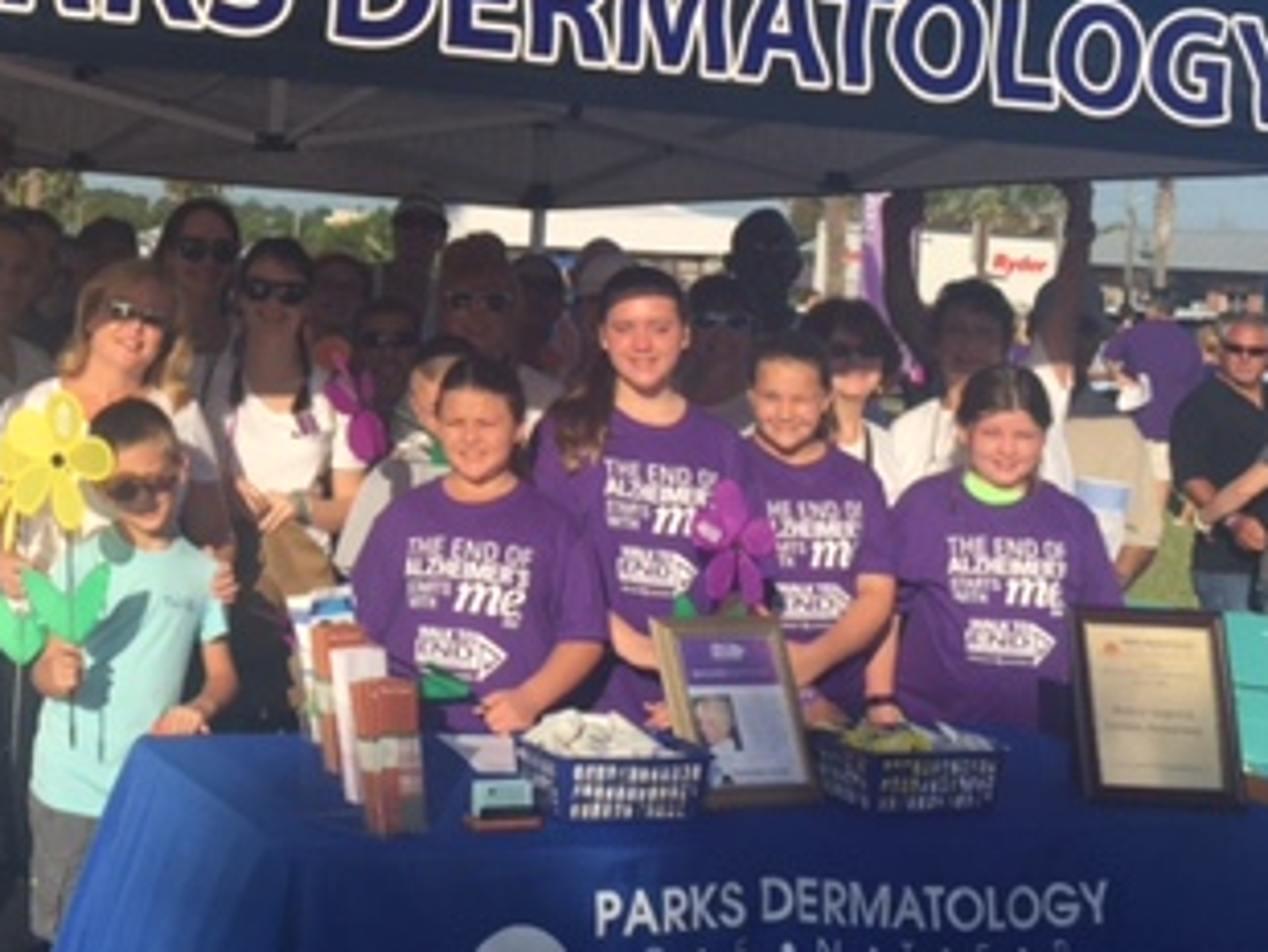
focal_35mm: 60
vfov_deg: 24.1
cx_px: 152
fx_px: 2199
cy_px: 226
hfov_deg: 30.9
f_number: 2.2
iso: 32
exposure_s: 1/2475
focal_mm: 4.15
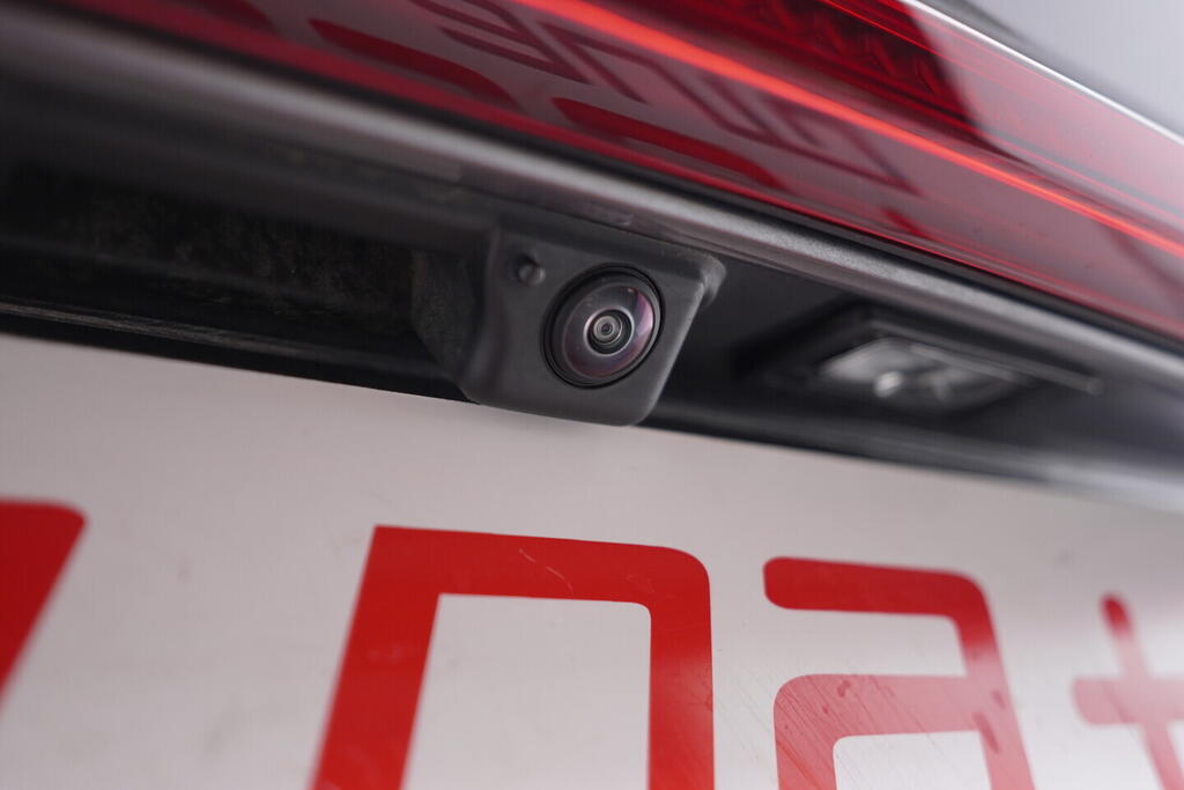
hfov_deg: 53.1
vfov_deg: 36.9
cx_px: 592
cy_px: 395
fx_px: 1184
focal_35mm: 36
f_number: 2.8
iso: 250
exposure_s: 1/40
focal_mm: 24
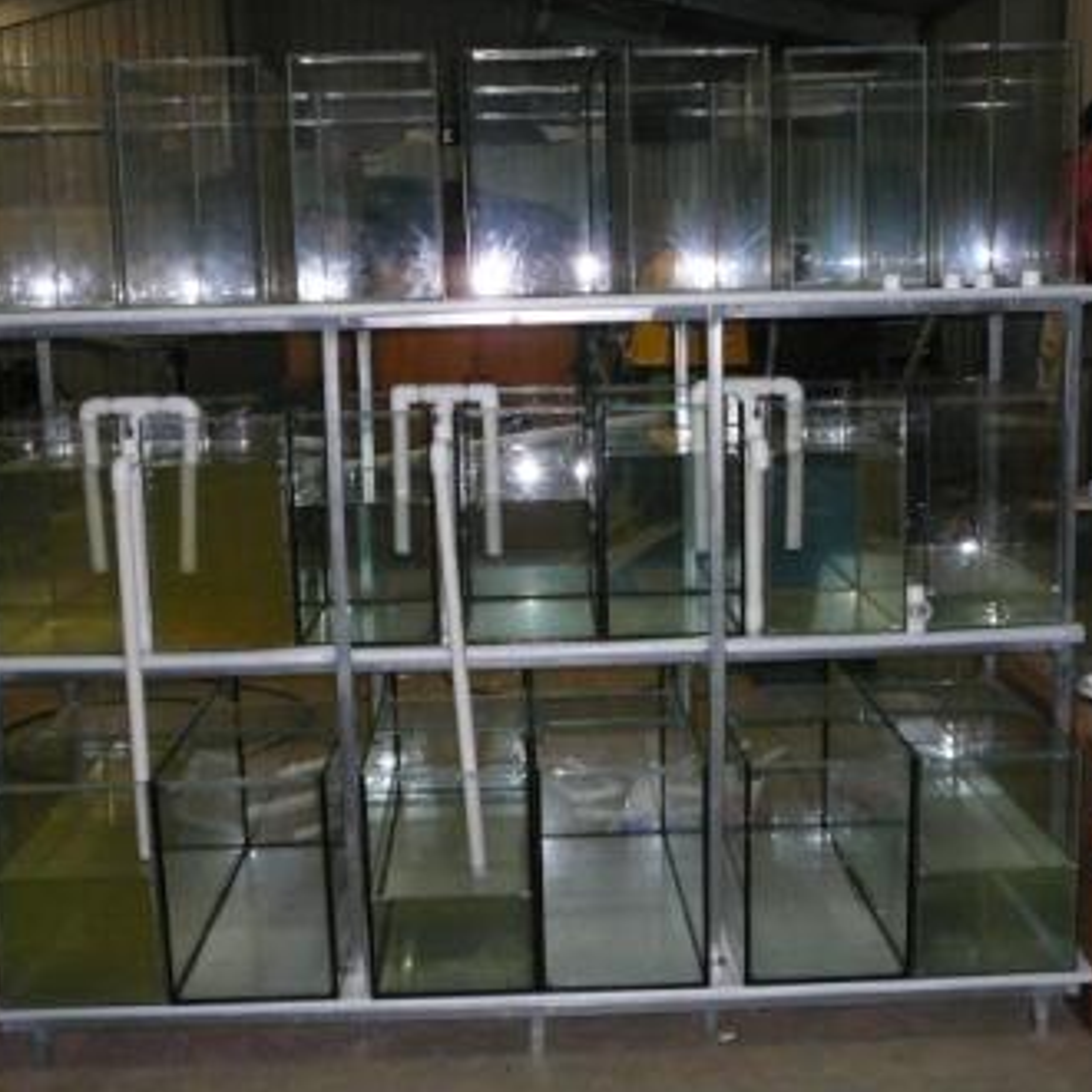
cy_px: 543
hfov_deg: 40.0
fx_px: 1499
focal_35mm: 42
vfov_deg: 40.0
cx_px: 559
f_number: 2.8
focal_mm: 5.2
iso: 320
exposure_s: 1/30
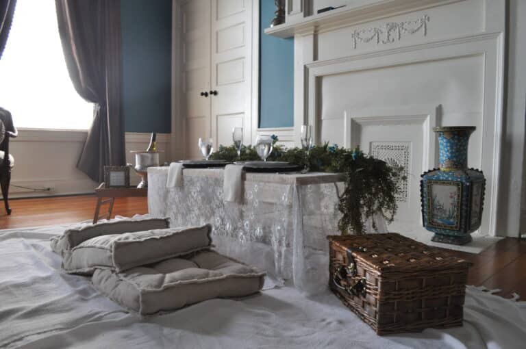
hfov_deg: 67.4
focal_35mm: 27
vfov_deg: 47.8
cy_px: 174
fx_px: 394
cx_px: 263
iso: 800
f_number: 9
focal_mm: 18
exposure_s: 1/15
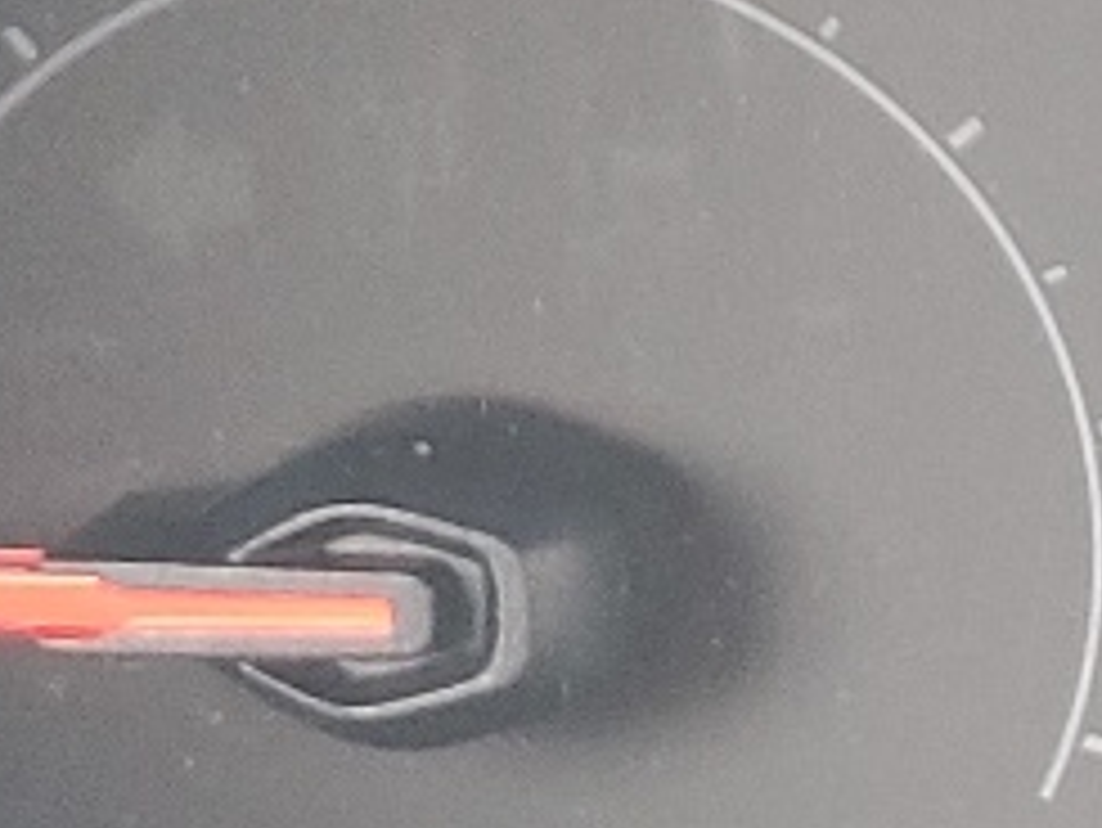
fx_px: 5415
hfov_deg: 9.9
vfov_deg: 8.7
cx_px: 2811
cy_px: -14
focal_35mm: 170
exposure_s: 1/60.2
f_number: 1.5
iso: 94
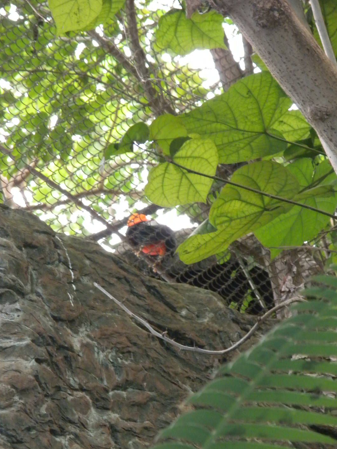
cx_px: 150
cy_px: 243
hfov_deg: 5.1
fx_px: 3803
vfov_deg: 6.8
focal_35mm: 293
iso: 400
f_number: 5.3
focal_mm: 46.2
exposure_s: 1/37
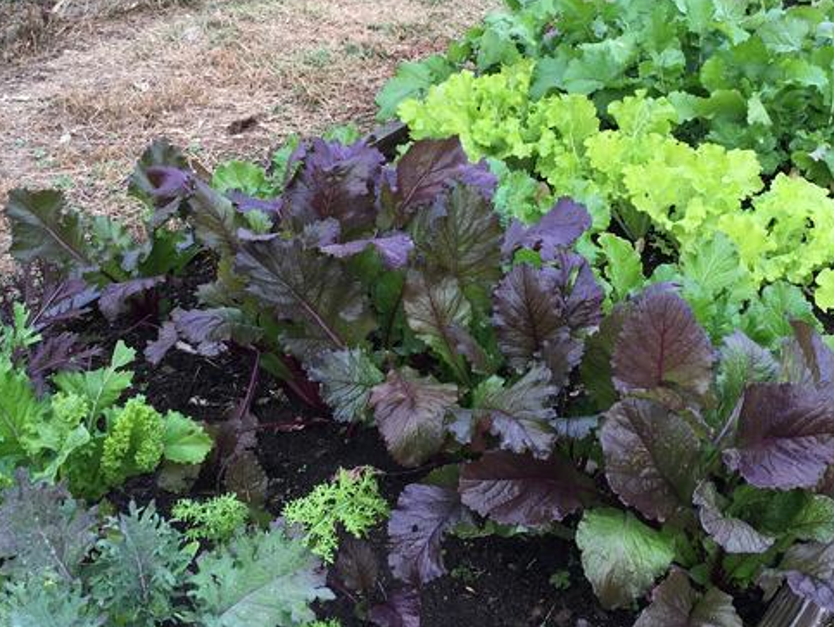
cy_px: 185
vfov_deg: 25.9
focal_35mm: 56
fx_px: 1350
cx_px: 490
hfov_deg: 34.2
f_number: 2.2
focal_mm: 4.15
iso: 32
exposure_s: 1/120
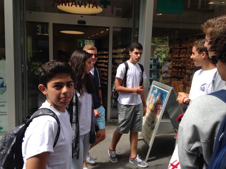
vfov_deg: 42.9
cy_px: 84
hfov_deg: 55.4
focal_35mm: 33
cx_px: 113
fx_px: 215
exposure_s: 1/536
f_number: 2.4
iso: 50
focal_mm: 4.12
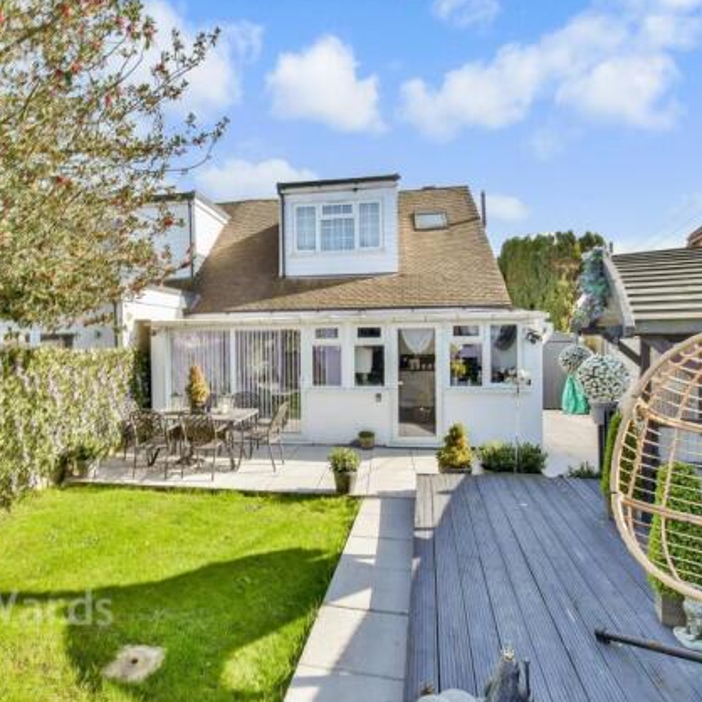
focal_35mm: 20
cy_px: 357
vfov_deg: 74.8
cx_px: 285
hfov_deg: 74.1
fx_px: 459
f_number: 10
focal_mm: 10
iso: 640
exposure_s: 1/400
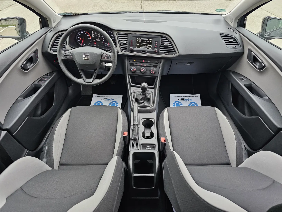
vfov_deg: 58.9
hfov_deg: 73.9
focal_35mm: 23
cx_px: 141
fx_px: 187
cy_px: 106
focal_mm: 6.3
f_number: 1.7
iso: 800
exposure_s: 1/100
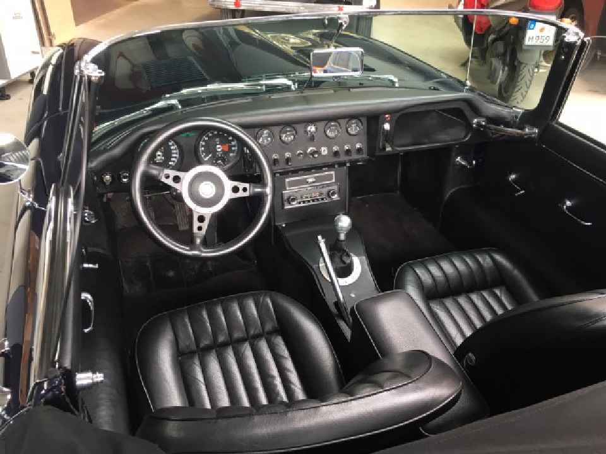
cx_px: 303
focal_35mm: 29
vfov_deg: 48.2
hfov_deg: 61.7
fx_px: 508
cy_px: 227
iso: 80
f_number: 2.2
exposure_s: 1/33
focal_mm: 4.15
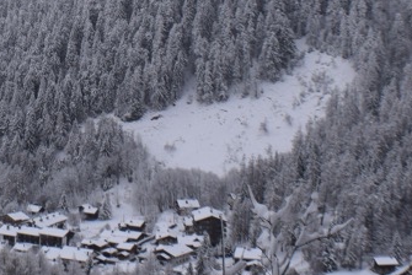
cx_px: -33
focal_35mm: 115
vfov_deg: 11.8
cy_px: -36
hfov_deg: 17.3
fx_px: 1312
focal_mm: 25
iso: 360
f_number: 11
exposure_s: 1/500
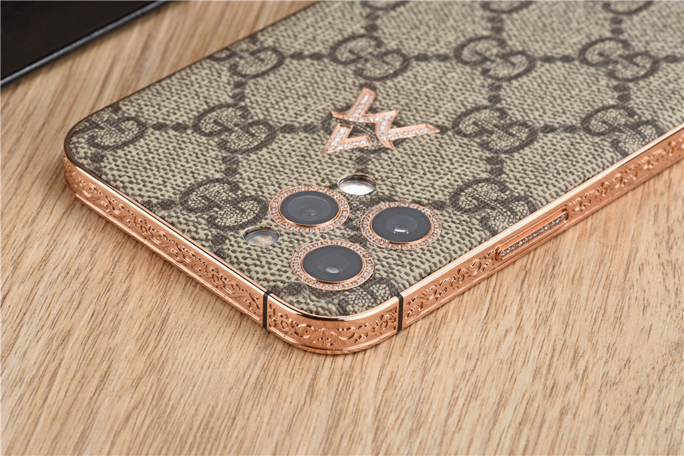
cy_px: 228
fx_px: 1995
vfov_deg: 13.0
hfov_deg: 19.5
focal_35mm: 105
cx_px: 342
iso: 100
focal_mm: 105
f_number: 25
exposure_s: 1/125
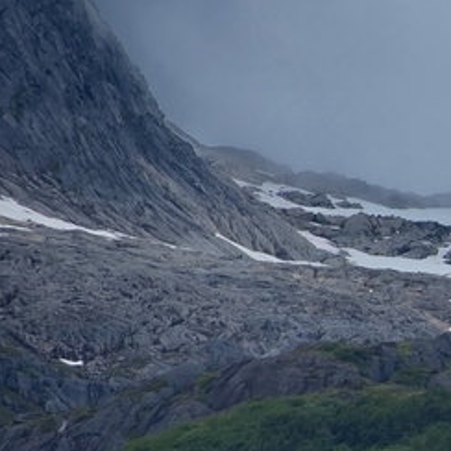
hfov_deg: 2.0
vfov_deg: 2.0
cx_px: 1046
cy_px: 414
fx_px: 13163
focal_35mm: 893
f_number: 7.1
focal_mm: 200
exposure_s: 1/400
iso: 100
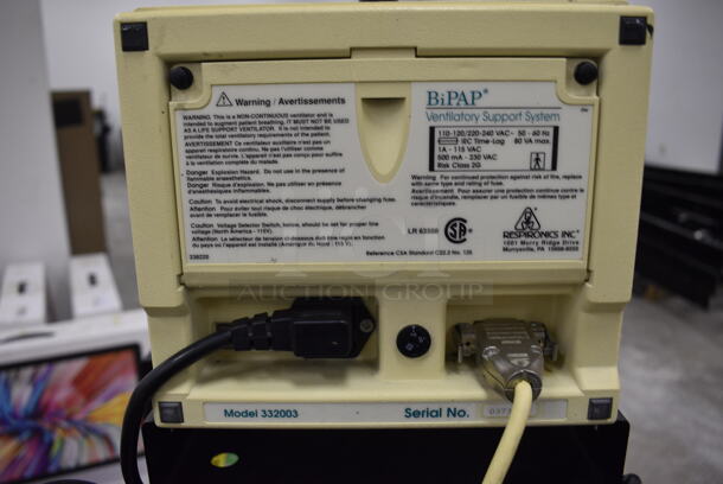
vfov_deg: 43.7
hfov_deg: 61.9
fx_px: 603
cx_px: 362
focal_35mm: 30
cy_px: 242
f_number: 5
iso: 800
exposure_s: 1/60
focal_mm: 20
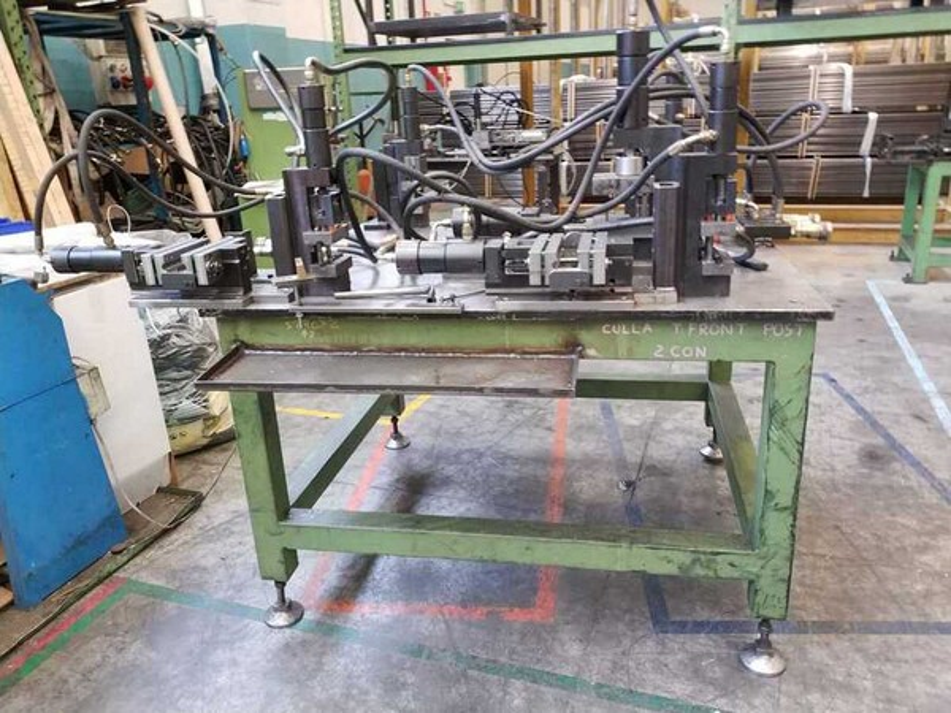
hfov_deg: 56.8
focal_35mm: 32
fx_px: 879
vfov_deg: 44.2
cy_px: 356
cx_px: 476
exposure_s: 1/17
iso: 503
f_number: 2
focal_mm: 4.5
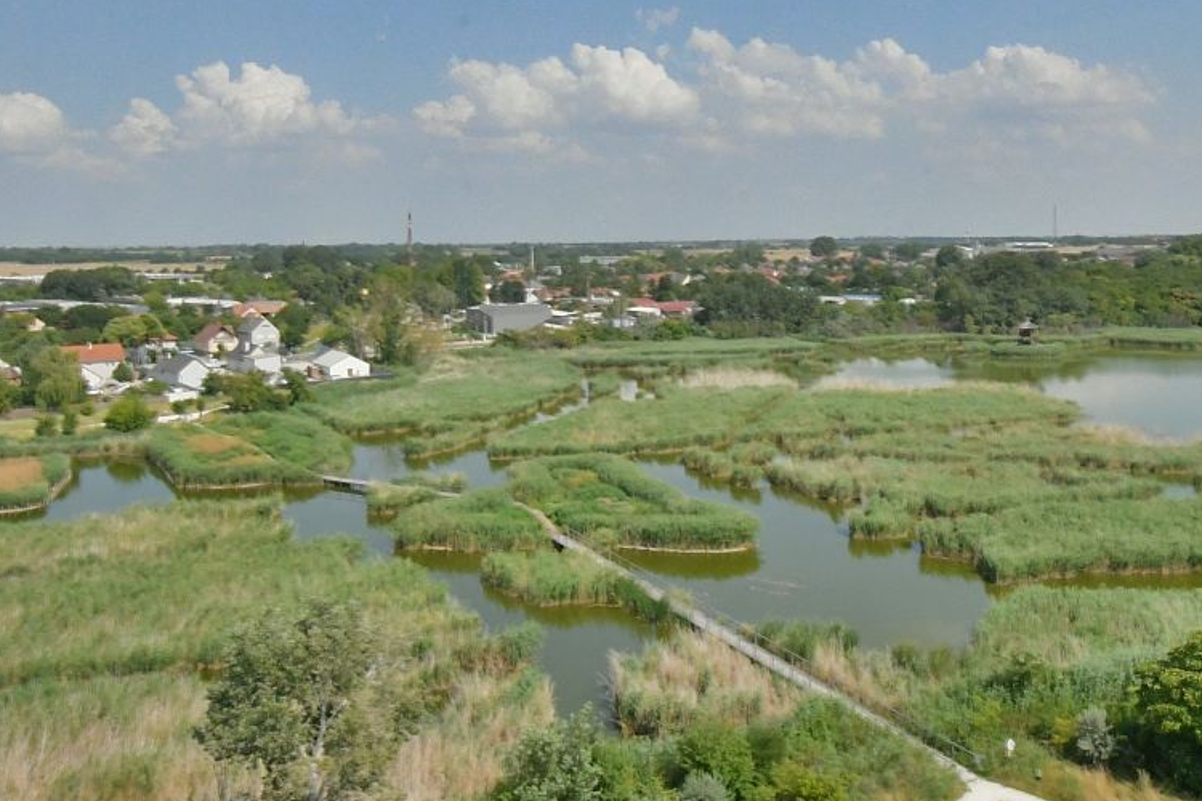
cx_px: 683
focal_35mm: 32
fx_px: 1068
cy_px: 206
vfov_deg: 40.0
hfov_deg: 58.5
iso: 5000
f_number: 22
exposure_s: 1/2000
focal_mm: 10
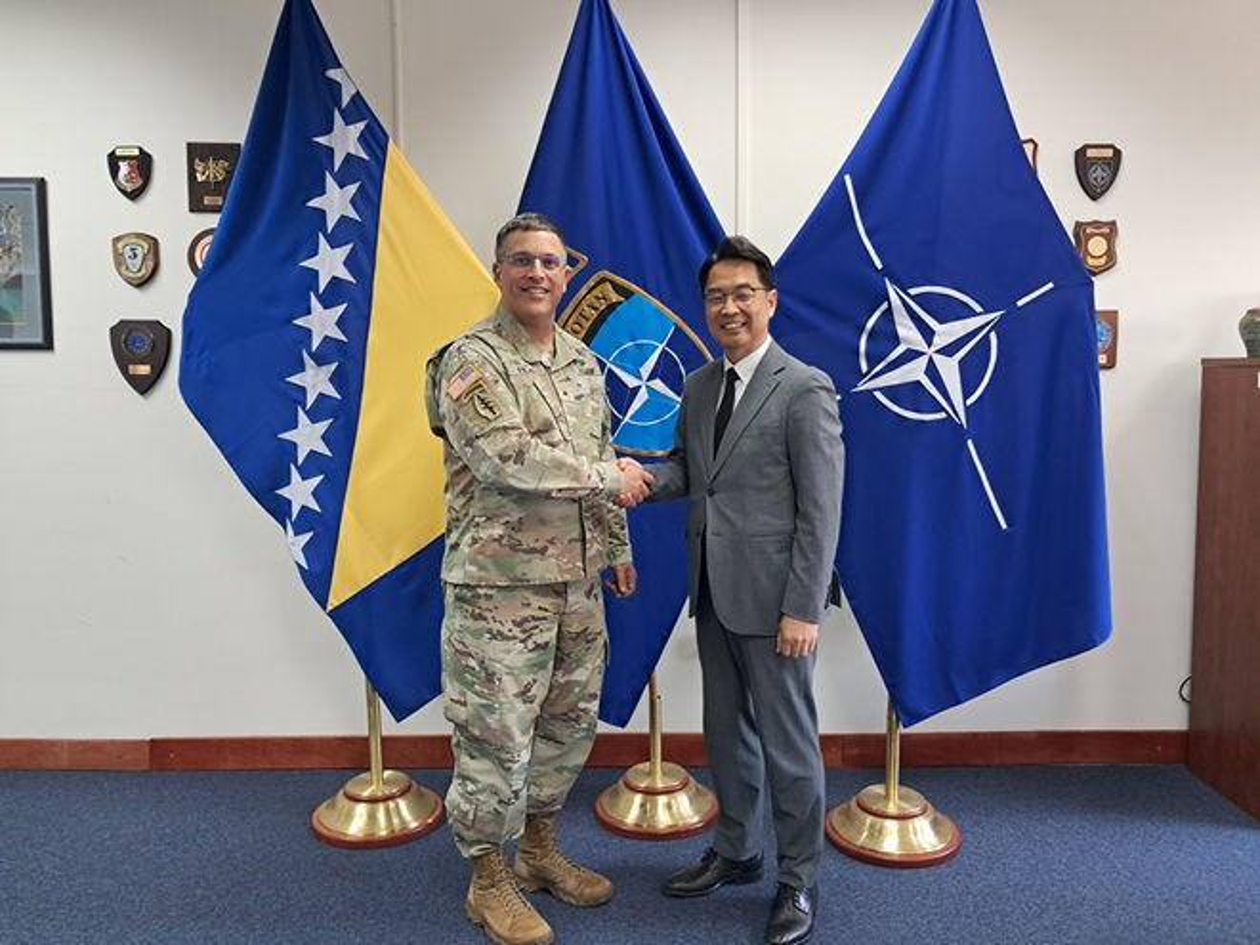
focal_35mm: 27
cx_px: 630
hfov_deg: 65.3
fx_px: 983
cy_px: 472
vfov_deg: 51.4
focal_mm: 4
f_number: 1.8
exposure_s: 1/50
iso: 400
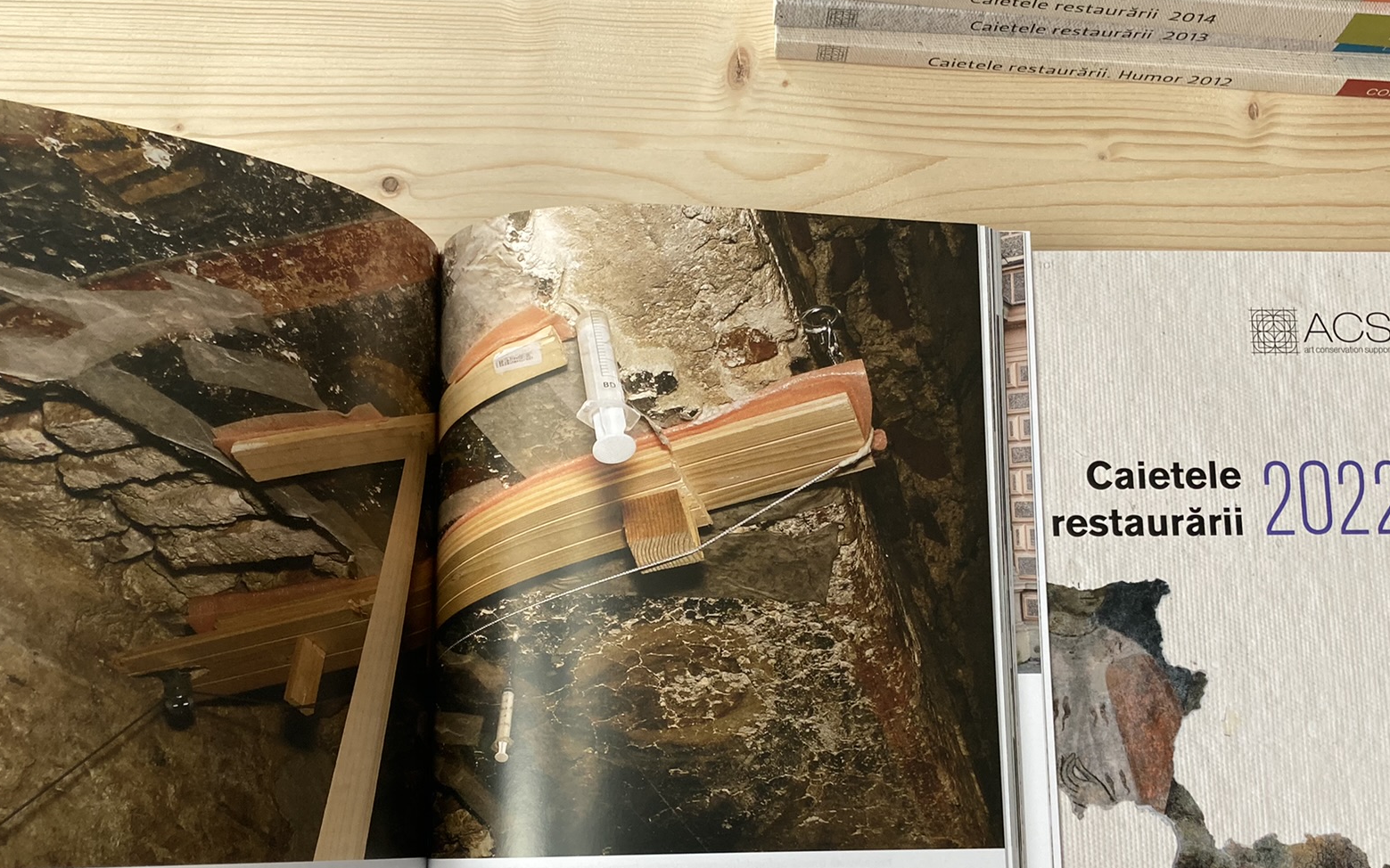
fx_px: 1477
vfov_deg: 32.4
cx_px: 774
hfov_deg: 50.3
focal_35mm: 39
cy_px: 589
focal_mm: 3.99
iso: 80
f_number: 1.8
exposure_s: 1/121
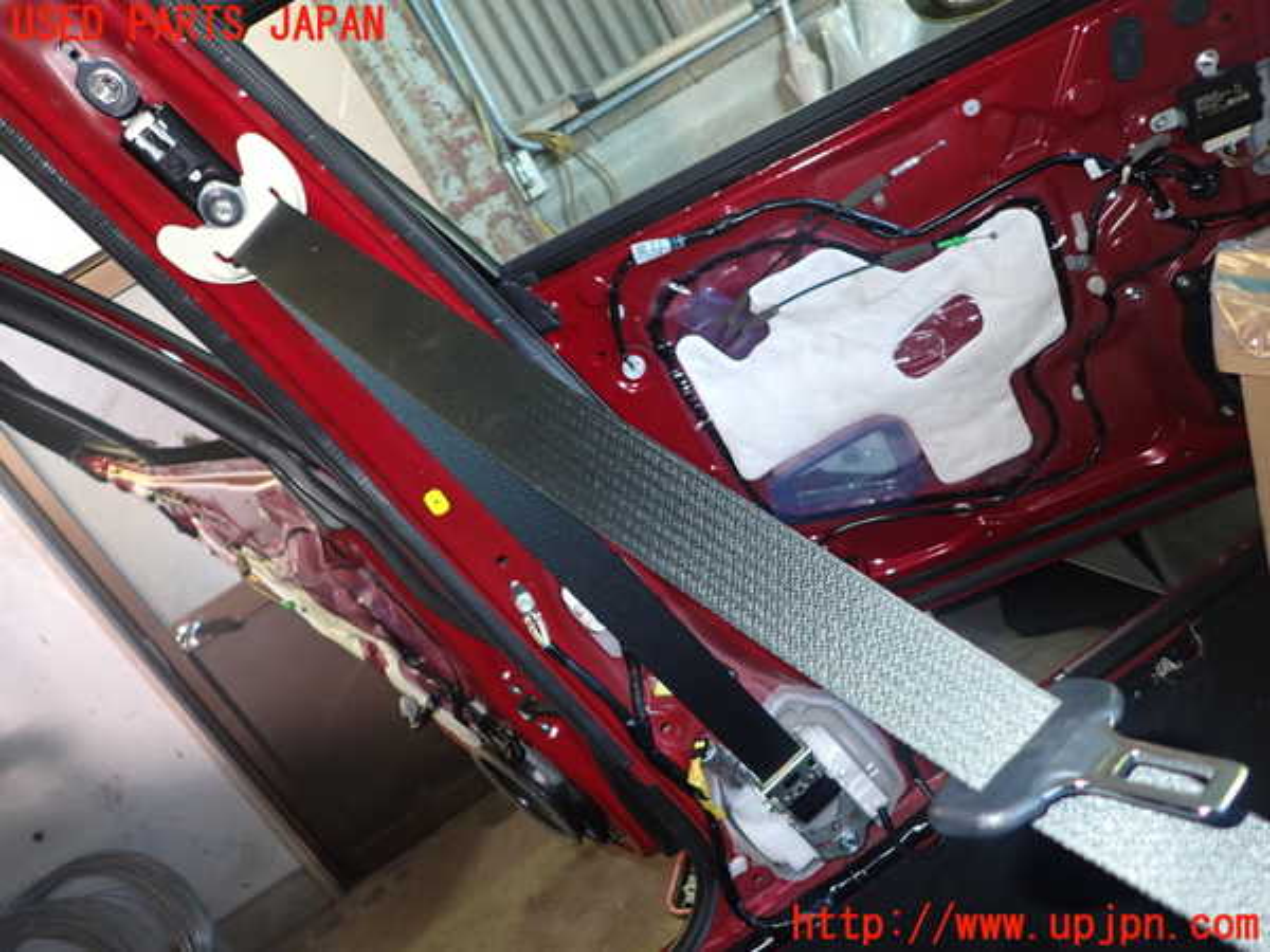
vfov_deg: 54.9
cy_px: 476
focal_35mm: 25
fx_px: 917
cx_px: 635
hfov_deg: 69.4
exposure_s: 1/30
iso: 200
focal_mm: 4.5
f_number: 2
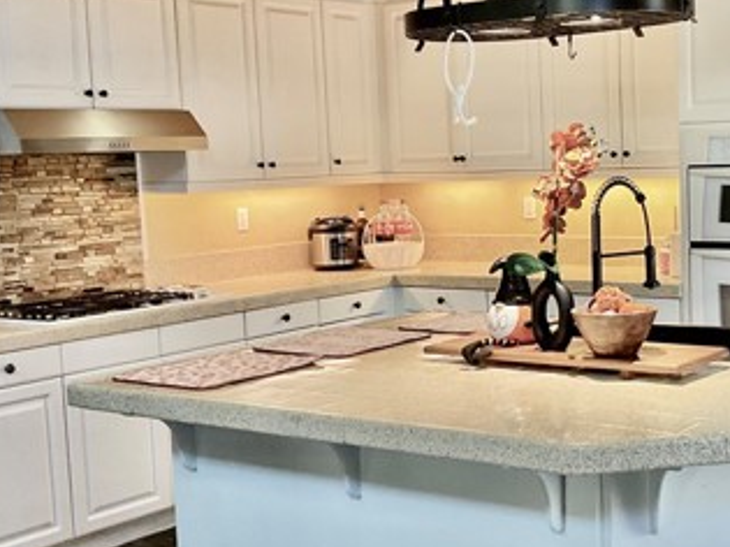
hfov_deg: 32.0
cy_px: 280
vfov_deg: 24.8
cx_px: 568
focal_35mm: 59
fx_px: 1244
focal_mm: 3
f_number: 1.8
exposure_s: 1/60
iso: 100
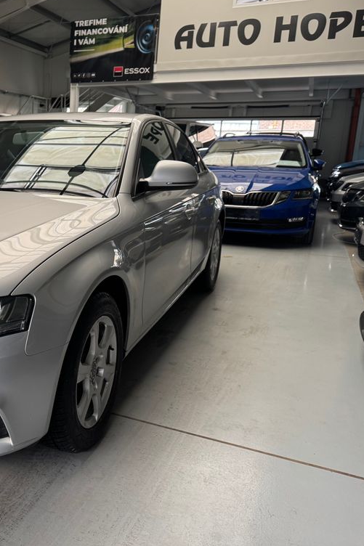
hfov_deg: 36.0
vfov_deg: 55.8
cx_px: 23
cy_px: 269
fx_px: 516
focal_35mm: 34
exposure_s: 1/121
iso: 200
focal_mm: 6.76
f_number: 1.78
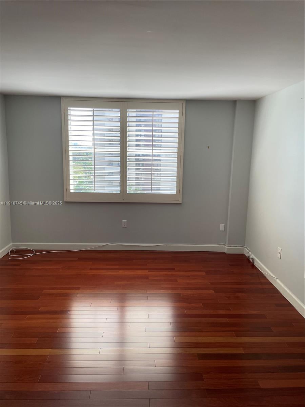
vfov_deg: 67.3
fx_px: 305
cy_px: 204
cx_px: 152
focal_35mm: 26
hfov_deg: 53.1
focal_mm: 4.2
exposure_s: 1/163
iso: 32
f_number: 1.6
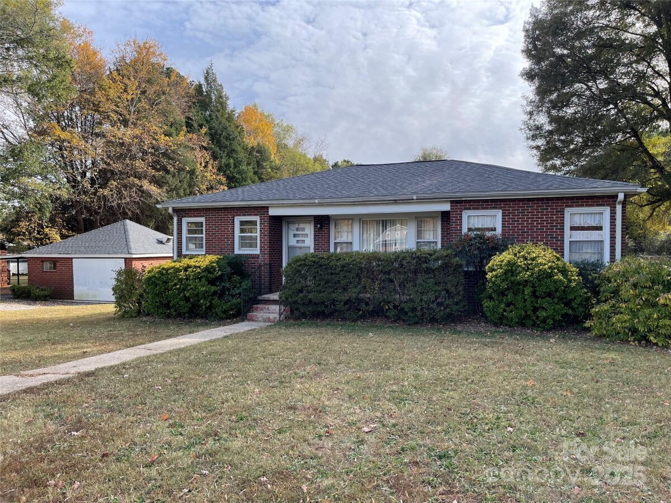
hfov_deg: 69.4
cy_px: 252
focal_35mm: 25
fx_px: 485
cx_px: 336
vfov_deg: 54.9
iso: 32
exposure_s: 1/1252
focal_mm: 5.1
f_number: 1.6
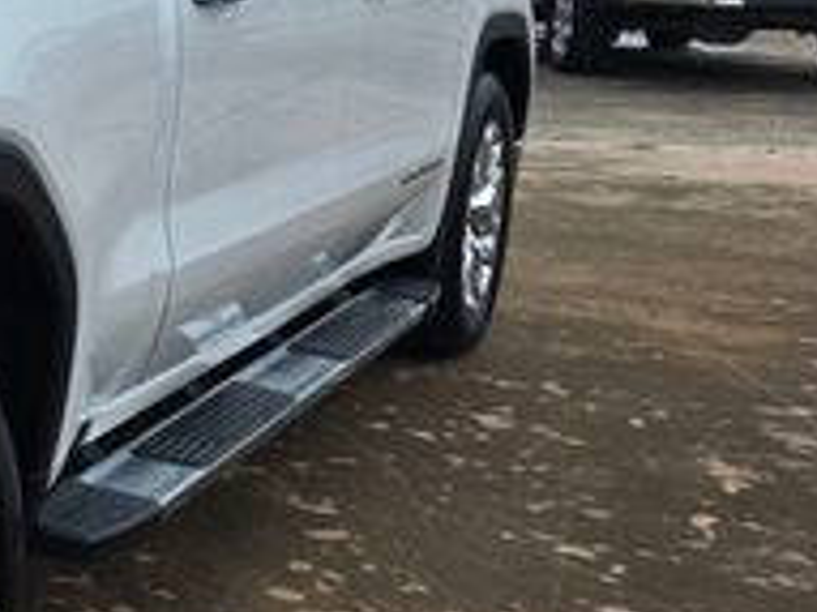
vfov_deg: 19.0
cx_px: -535
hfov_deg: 20.3
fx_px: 1816
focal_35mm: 77
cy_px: 188
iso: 20
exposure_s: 1/180
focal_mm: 6.3
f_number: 1.7
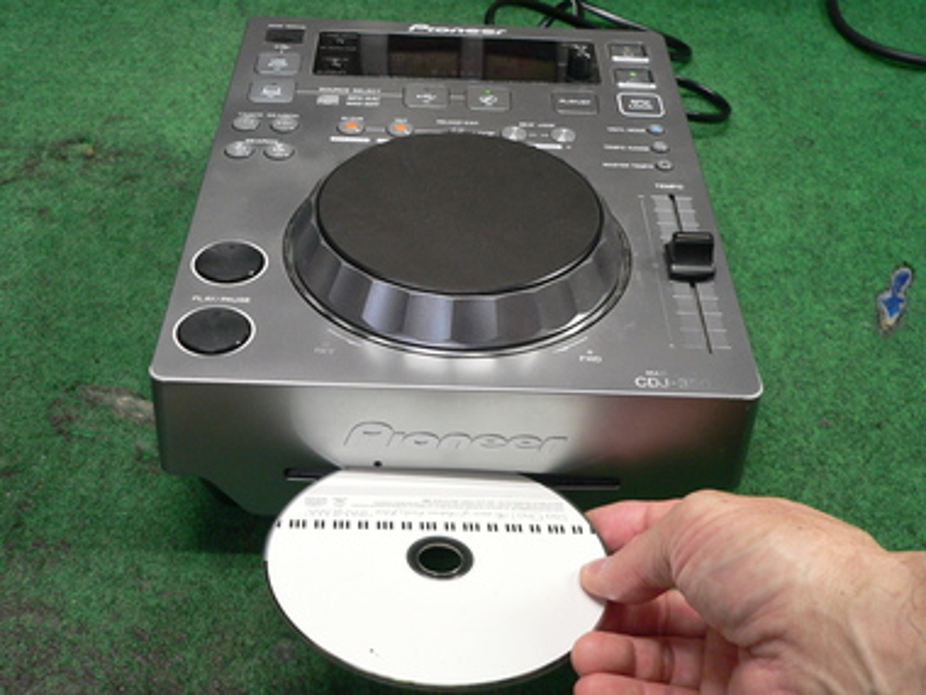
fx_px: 1257
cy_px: 348
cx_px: 463
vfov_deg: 30.9
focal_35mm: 47
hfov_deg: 40.4
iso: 200
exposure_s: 1/25
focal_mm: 7.8
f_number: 2.8
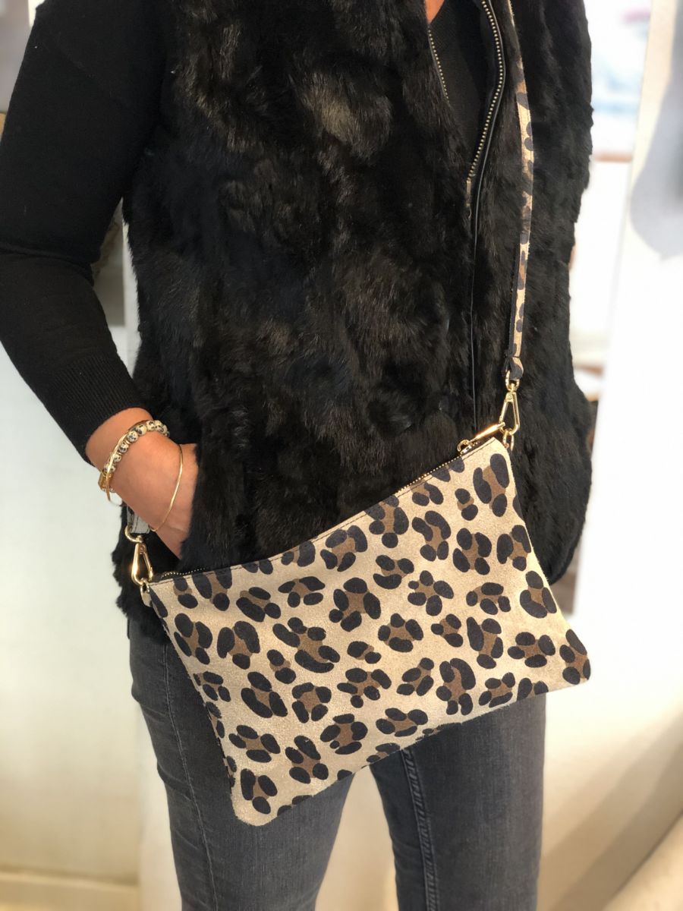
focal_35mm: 52
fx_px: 1368
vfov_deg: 36.8
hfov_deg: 28.0
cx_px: 342
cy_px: 456
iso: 160
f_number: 2.4
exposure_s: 1/11
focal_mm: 6
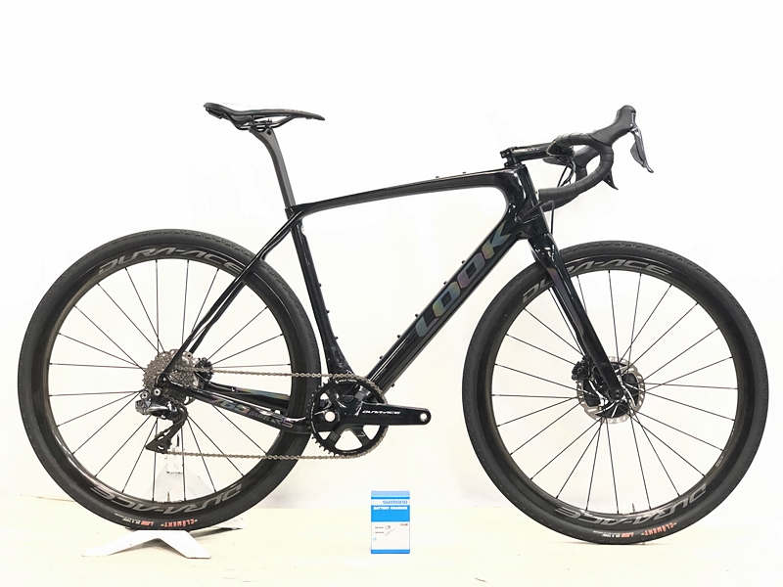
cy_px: 294
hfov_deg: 36.8
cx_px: 392
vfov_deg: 28.0
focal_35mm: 52
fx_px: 1176
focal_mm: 6
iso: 125
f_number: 2.4
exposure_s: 1/25
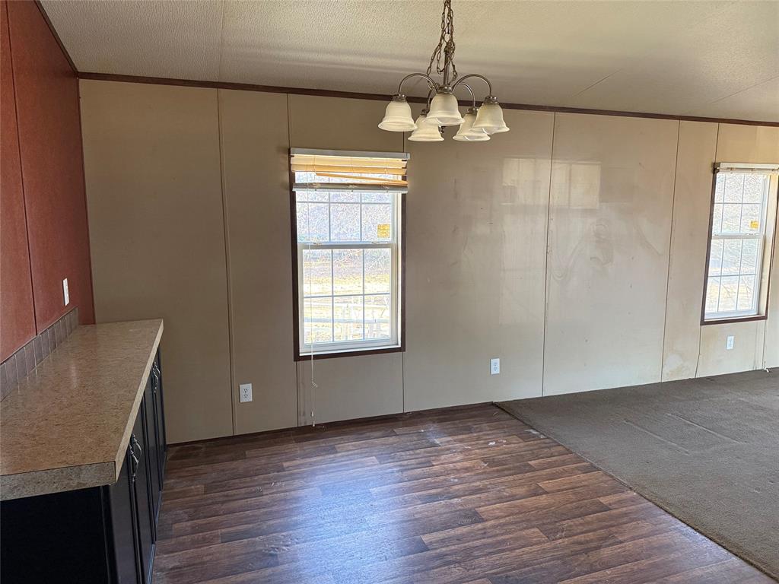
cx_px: 390
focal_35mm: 24
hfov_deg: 71.6
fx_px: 540
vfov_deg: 56.8
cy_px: 292
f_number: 1.78
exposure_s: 1/60
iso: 400
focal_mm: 6.76
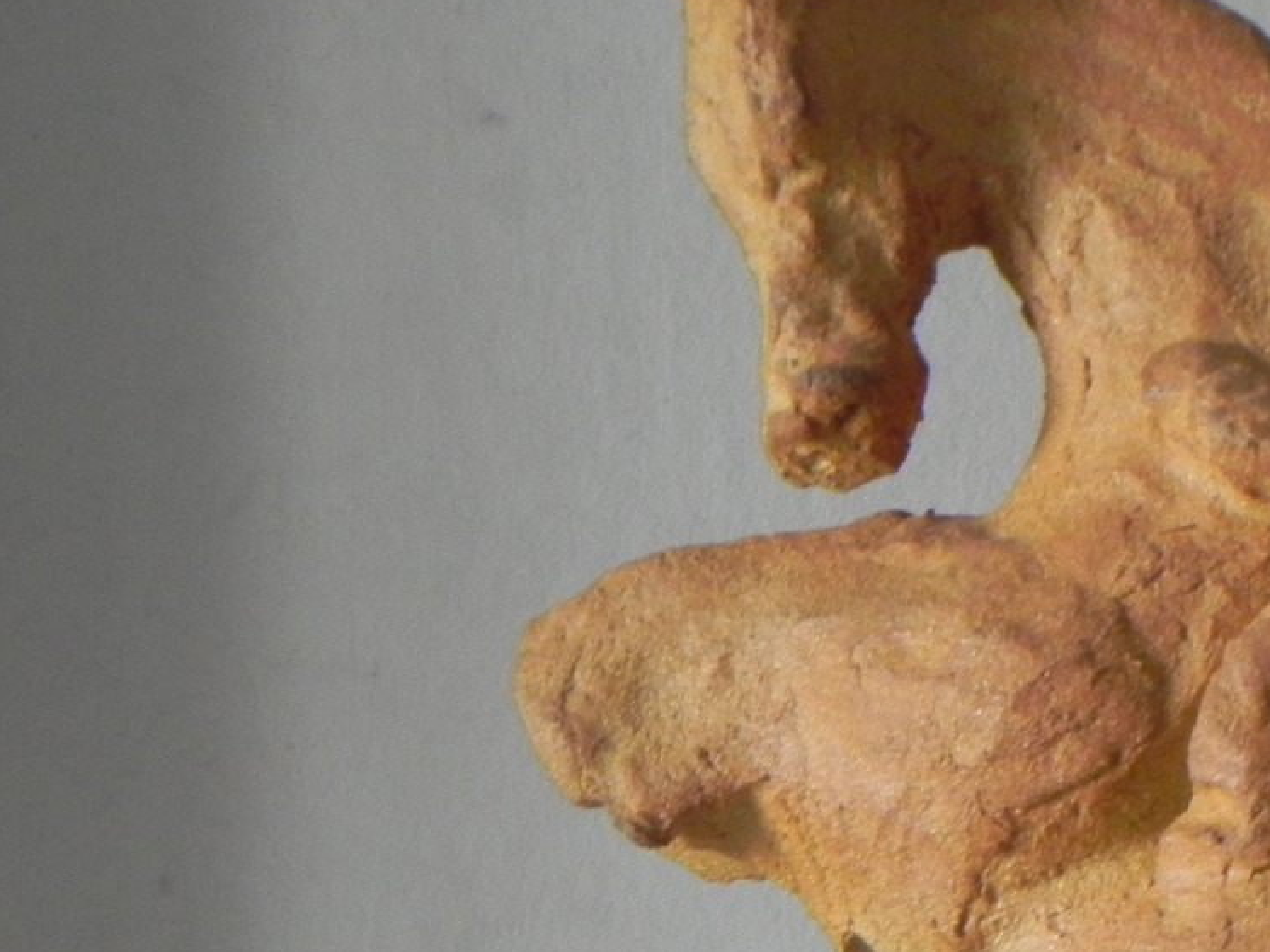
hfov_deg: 7.9
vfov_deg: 5.9
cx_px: 1275
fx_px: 9206
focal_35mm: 251
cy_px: 867
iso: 400
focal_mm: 20.8
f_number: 4
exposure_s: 1/11.8
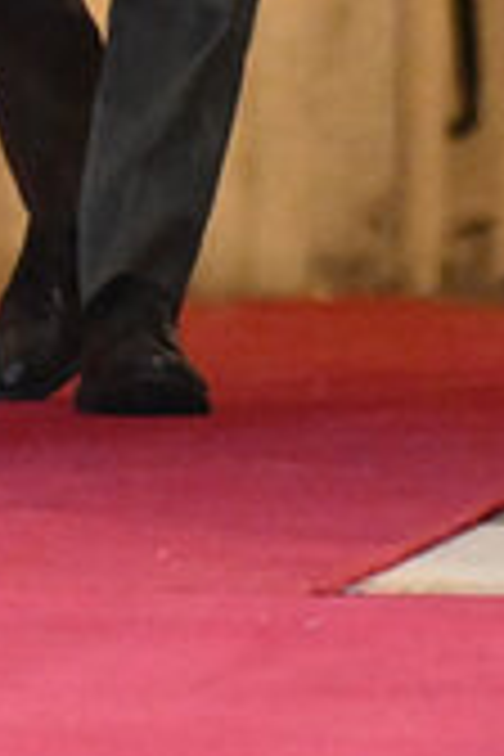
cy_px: -702
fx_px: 25576
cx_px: -747
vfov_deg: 1.7
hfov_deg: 1.1
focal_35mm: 1218
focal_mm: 200
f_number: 3.2
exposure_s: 1/500
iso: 3200
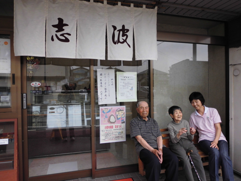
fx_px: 174
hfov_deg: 69.4
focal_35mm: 25
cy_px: 90
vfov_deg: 54.9
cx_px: 120
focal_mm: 4.5
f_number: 3
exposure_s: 1/250
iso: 64
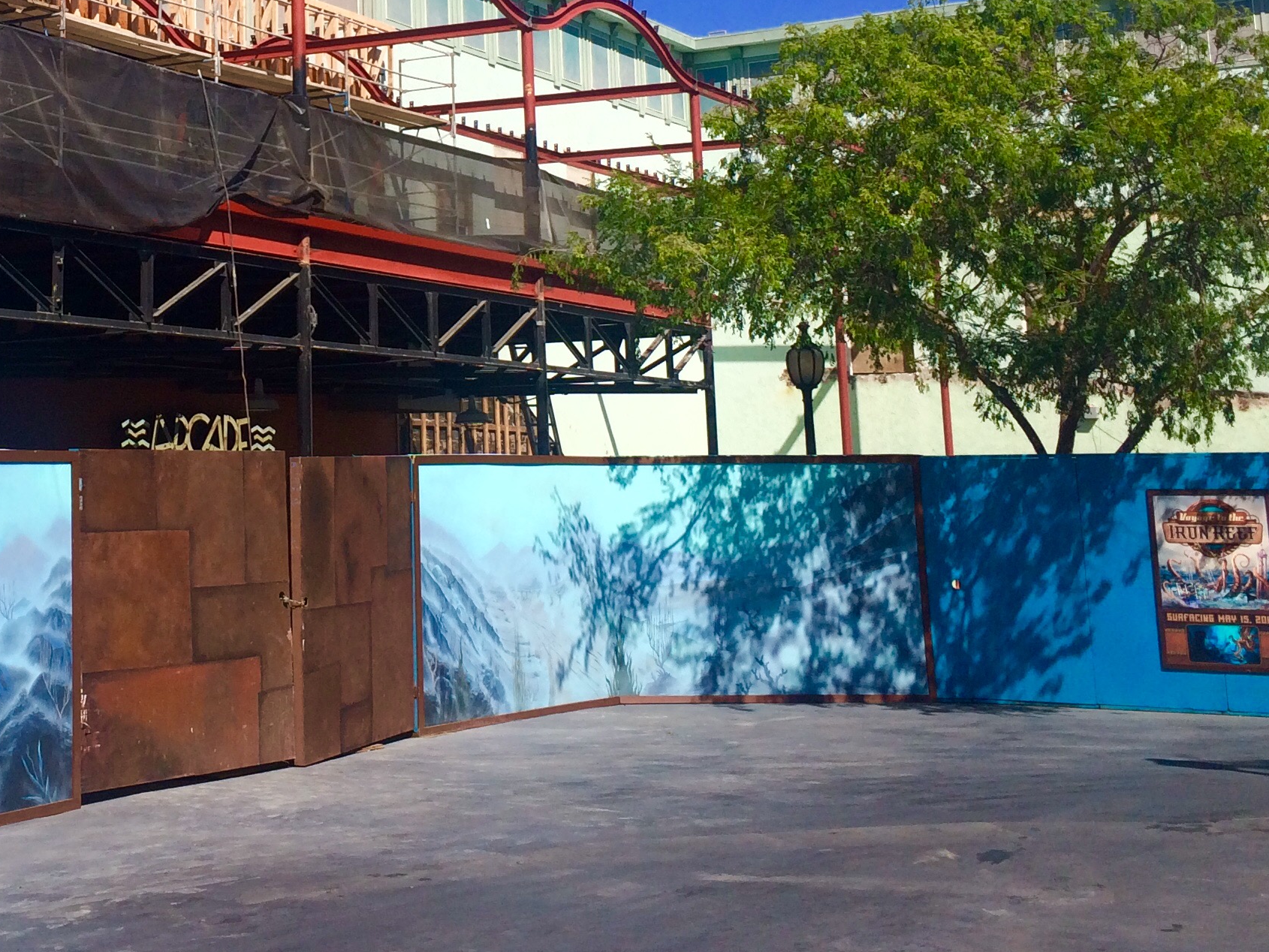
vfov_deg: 25.3
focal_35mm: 56
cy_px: 83
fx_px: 2053
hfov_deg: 33.5
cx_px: 291
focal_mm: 4.15
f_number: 2.2
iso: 32
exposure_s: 1/2740
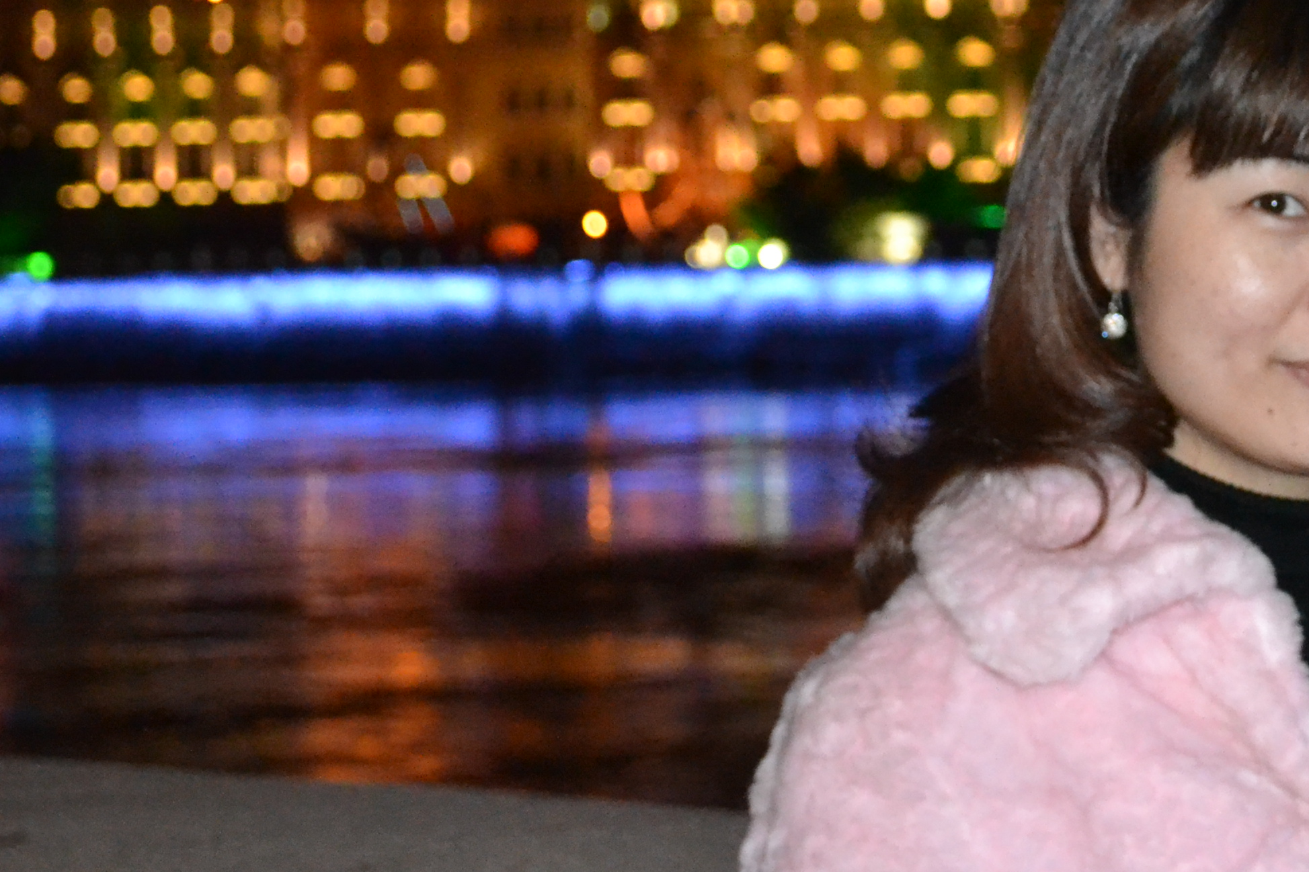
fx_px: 5163
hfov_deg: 14.3
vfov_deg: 9.6
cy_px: 135
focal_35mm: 142
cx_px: 1226
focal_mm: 40
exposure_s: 1/60
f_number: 5.3
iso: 3200
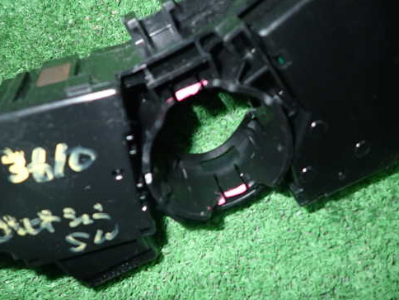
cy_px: 147
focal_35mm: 31
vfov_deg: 45.4
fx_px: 357
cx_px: 197
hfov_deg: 58.3
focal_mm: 4.5
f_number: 5.6
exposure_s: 1/30
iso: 200
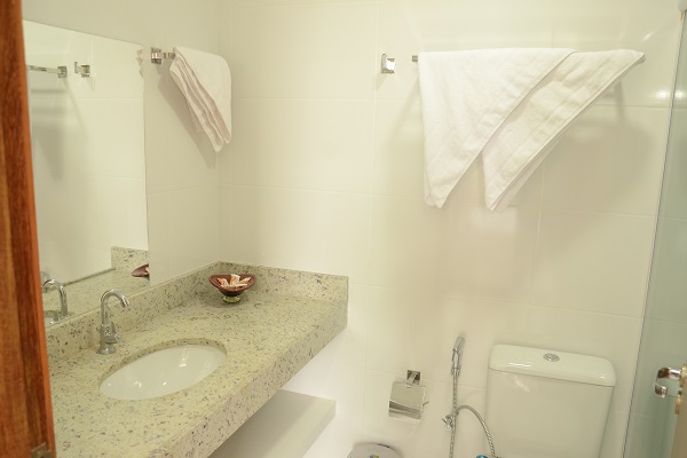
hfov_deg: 67.4
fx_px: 515
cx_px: 344
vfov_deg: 47.9
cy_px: 229
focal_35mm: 27
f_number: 5
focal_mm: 18
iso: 1250
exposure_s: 1/60
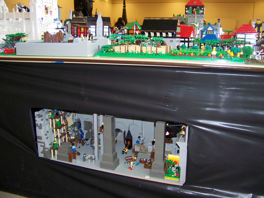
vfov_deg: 39.7
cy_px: 99
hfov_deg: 51.4
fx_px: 275
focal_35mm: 36
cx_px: 132
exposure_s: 1/30
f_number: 2.8
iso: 200
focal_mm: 5.85
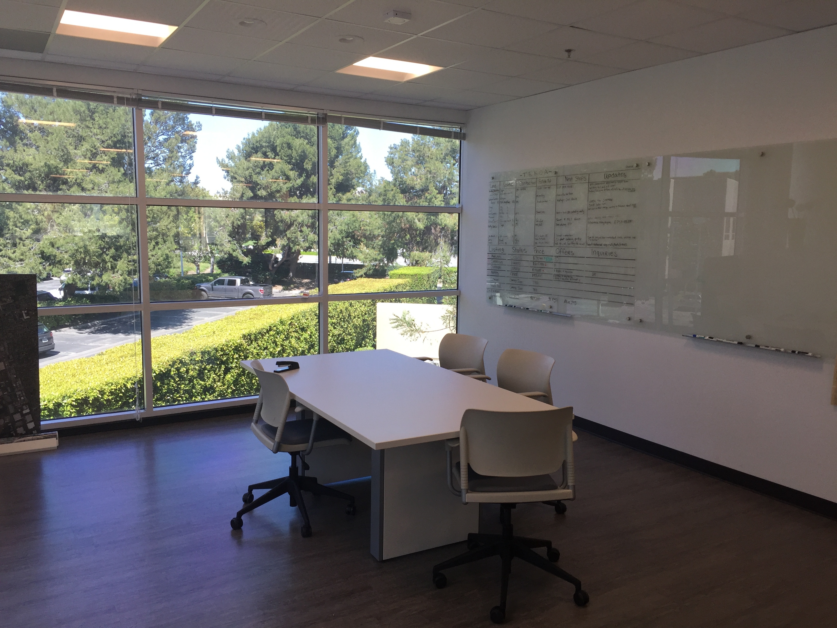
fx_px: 701
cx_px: 418
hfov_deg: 61.7
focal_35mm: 29
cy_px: 314
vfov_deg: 48.2
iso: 50
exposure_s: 1/120
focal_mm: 4.15
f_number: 2.2
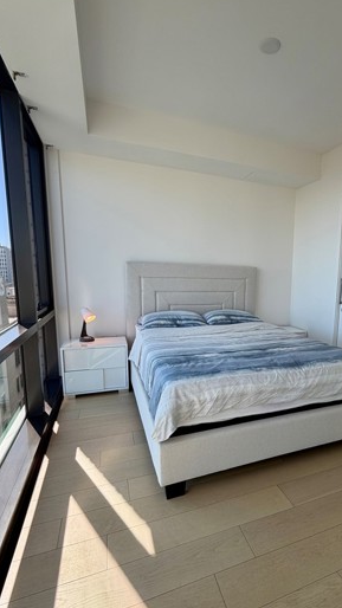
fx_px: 306
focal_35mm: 19
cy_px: 324
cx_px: 239
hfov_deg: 56.5
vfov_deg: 89.4
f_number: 2.2
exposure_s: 1/120
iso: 25
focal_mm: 2.22
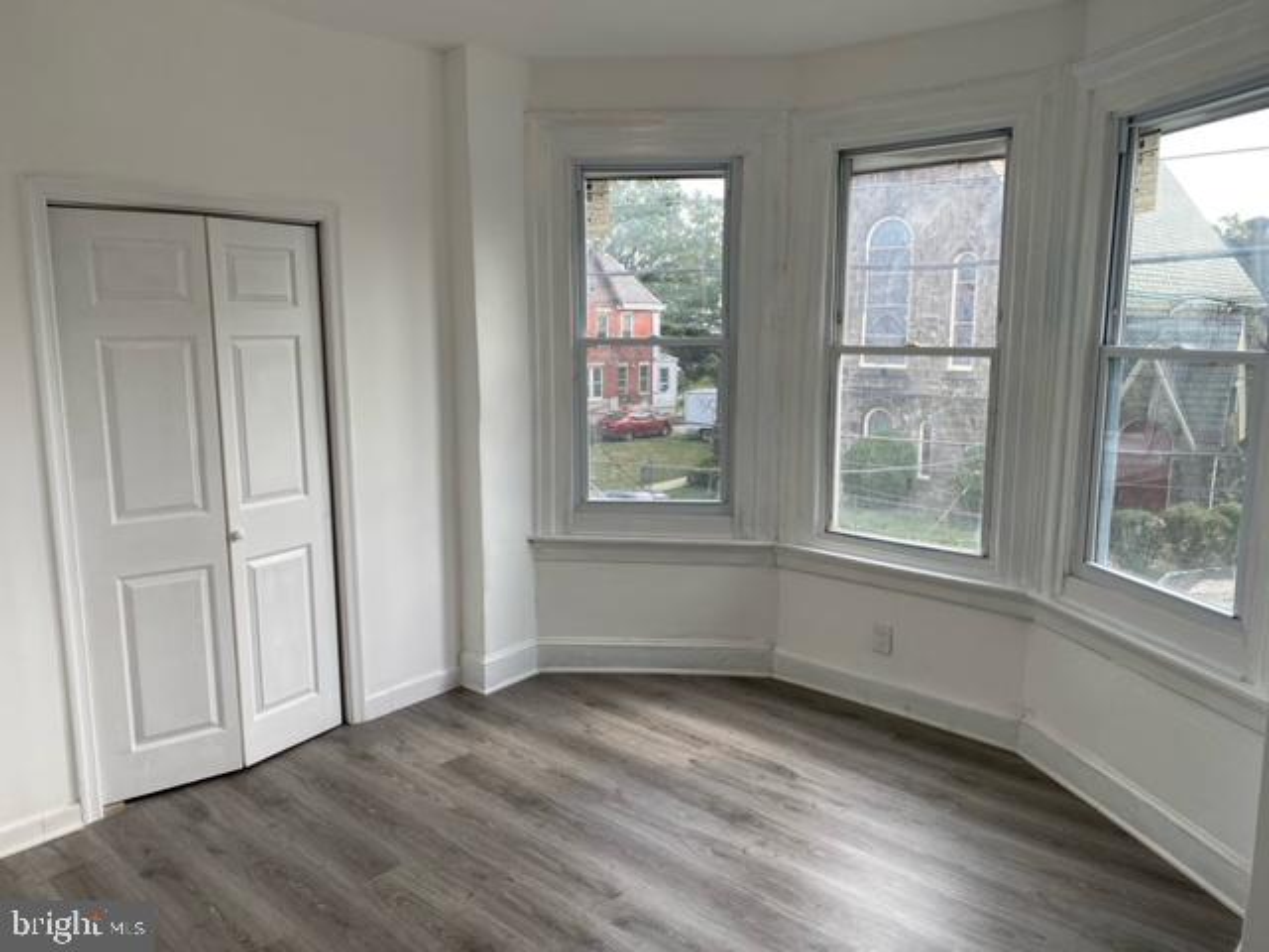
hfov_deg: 67.3
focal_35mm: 26
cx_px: 634
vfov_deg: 53.1
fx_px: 953
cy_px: 476
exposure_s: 1/229
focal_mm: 4.25
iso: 32
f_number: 1.8
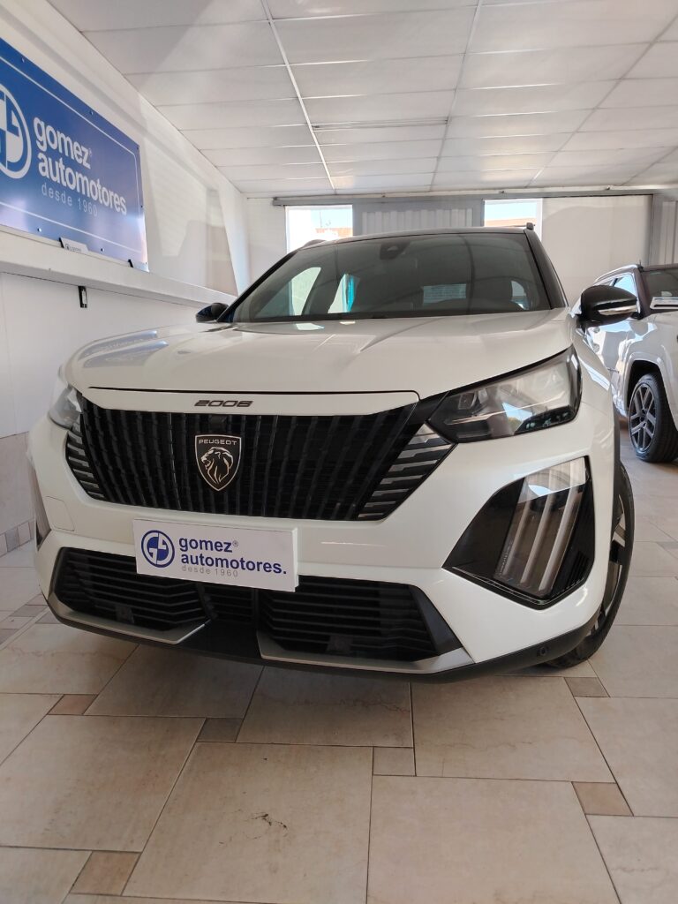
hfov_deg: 56.8
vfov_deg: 71.6
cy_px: 452
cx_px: 339
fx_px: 627
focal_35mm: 24
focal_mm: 5.25
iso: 266
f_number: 1.75
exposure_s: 1/50
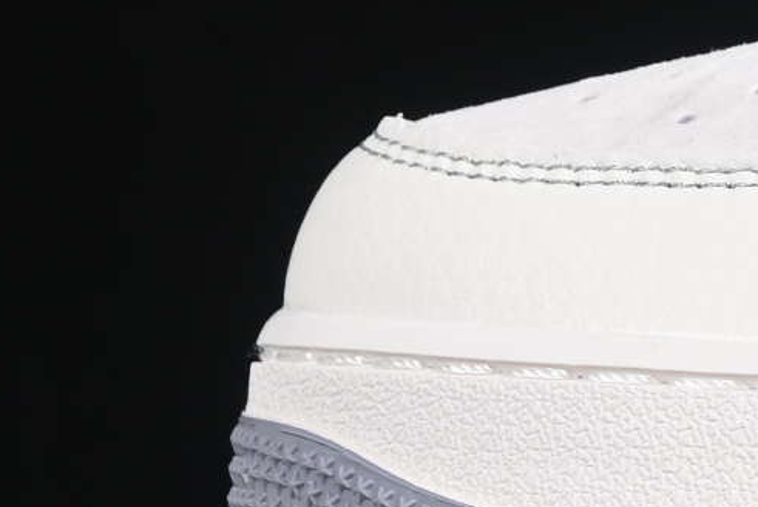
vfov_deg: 3.2
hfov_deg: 4.7
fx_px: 8954
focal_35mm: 425
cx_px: 1712
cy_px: -189
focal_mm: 50
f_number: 8
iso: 160
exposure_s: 1/80
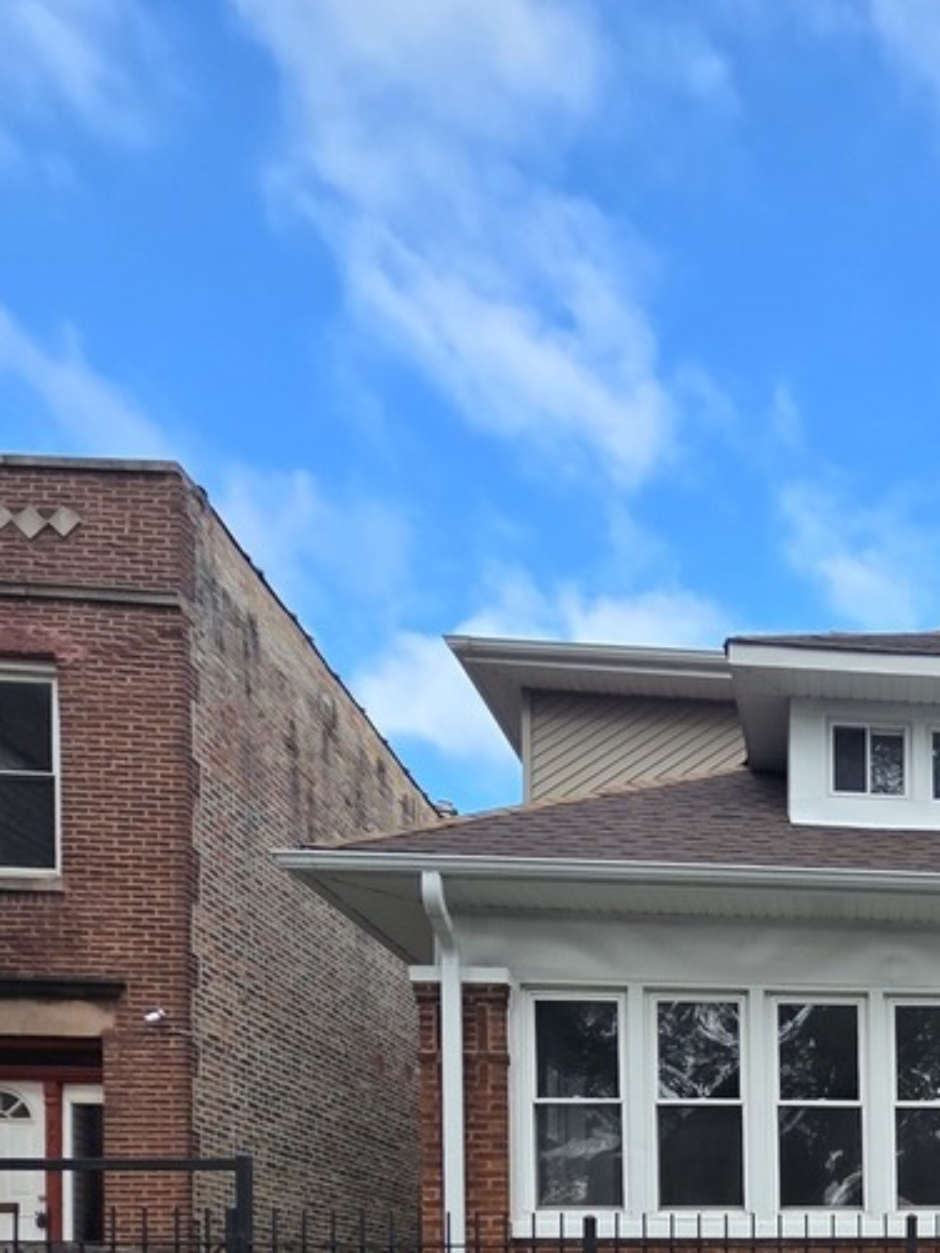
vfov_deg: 48.3
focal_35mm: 28
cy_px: 1331
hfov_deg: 41.2
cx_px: 1000
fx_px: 1013
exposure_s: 1/662
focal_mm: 2.2
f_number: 2.2
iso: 50
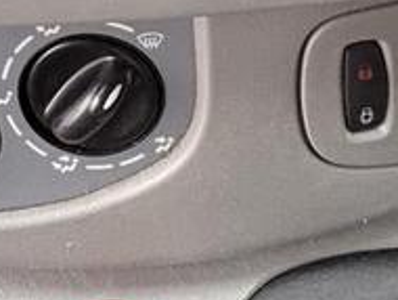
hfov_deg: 28.9
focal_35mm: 66
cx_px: 103
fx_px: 760
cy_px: -355
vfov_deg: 15.7
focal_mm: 2.22
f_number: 2.2
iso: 800
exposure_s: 1/60
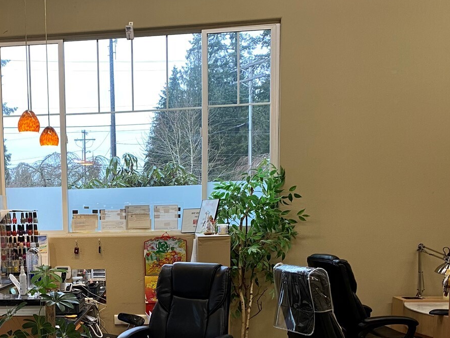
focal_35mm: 47
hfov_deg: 39.0
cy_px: 283
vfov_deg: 30.0
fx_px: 611
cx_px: 95
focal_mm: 4.25
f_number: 1.8
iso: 100
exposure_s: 1/60
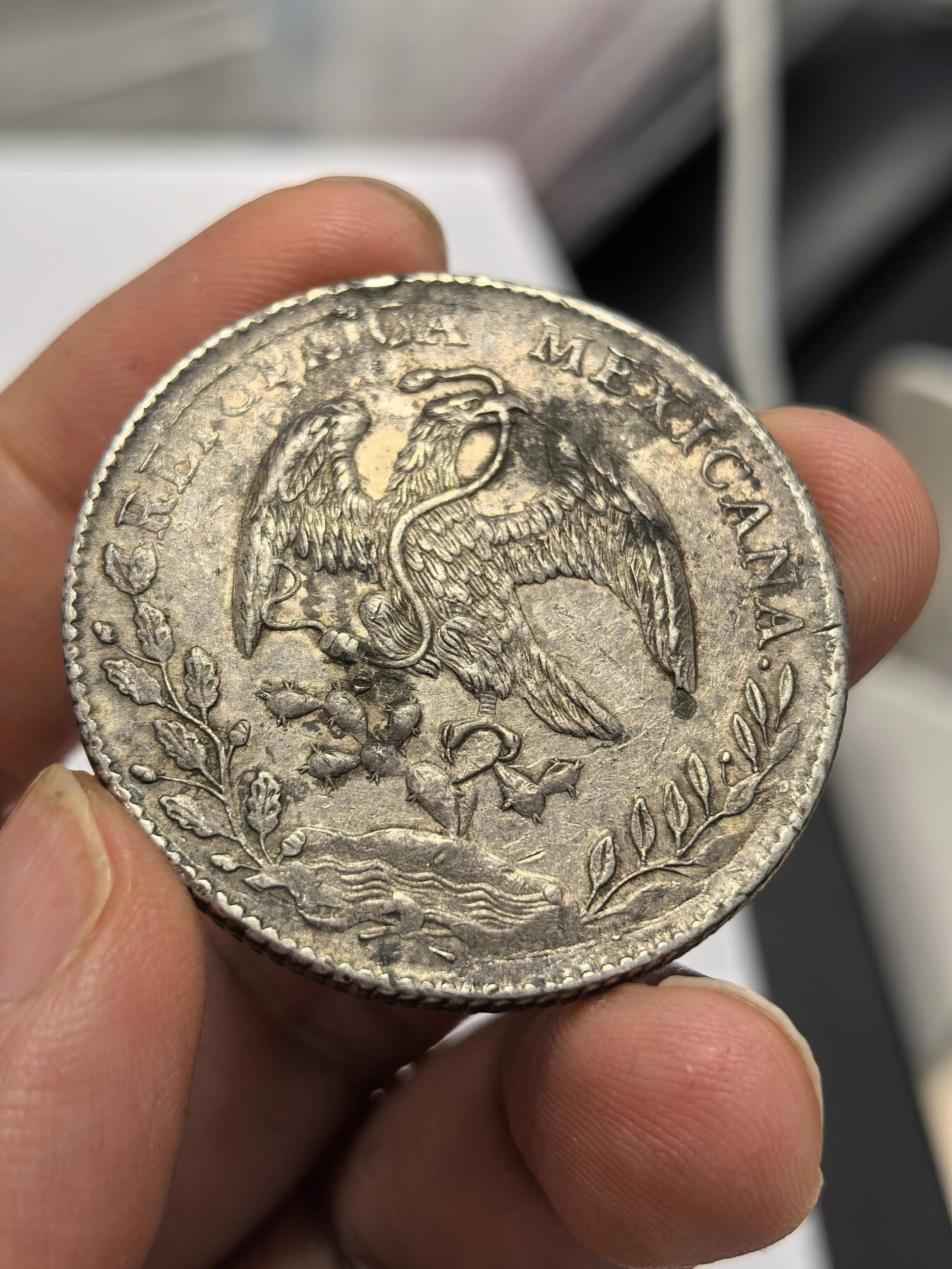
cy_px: 634
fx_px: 1980
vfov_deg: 35.5
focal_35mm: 54
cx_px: 476
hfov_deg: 27.0
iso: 200
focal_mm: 6.98
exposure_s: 1/100
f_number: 2
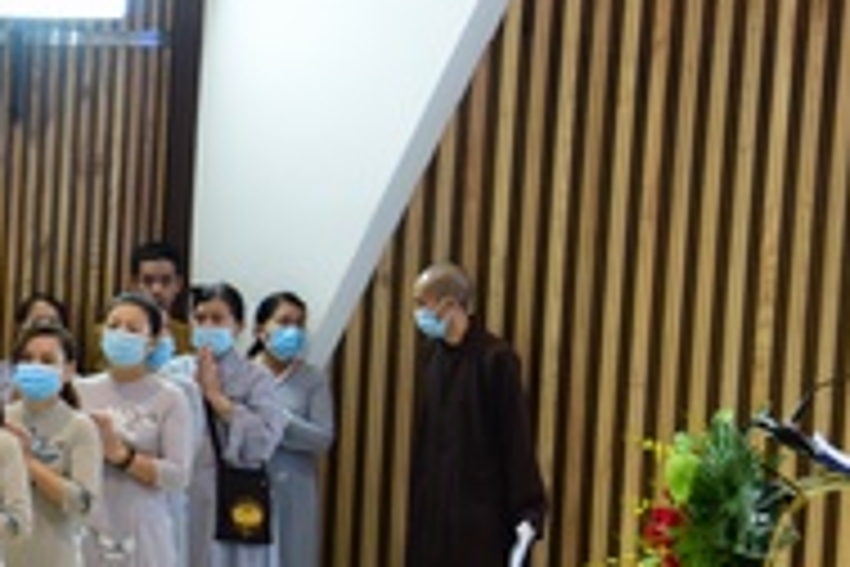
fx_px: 4061
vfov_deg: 8.0
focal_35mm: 172
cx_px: -522
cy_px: 439
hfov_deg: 11.3
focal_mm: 50
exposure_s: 1/50
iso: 800
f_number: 4
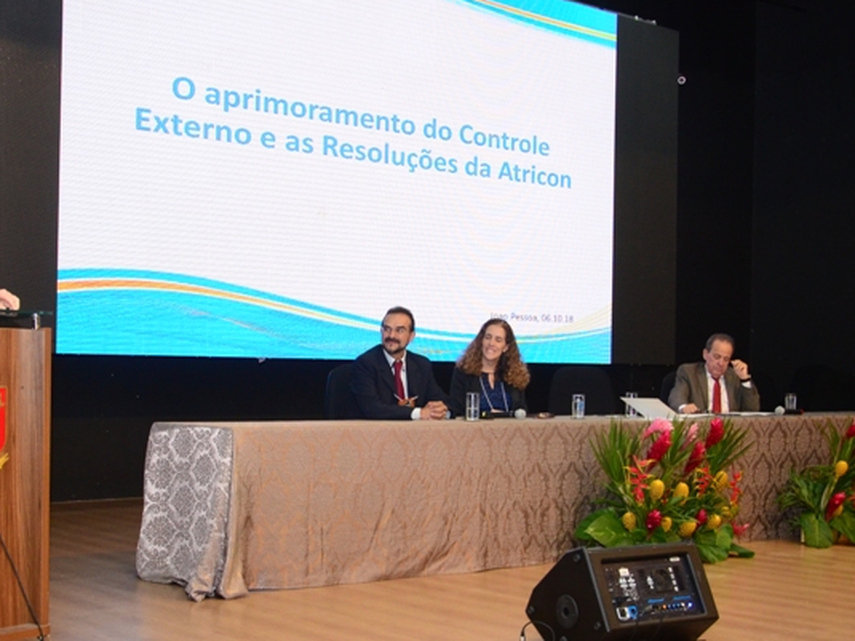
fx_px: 1383
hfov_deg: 34.3
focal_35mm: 56
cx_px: 360
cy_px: 364
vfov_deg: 26.1
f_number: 4.5
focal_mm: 26
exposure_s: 1/80
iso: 1600
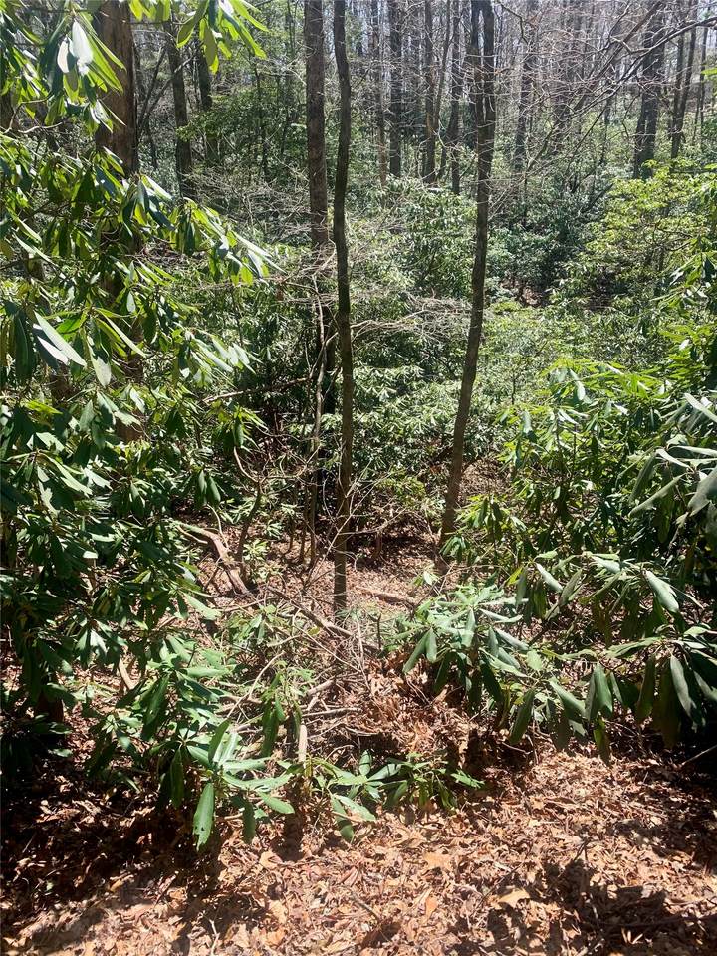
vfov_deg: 67.3
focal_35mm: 26
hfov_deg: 53.1
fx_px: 718
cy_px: 478
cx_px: 358
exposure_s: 1/623
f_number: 1.8
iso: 25
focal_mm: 4.25
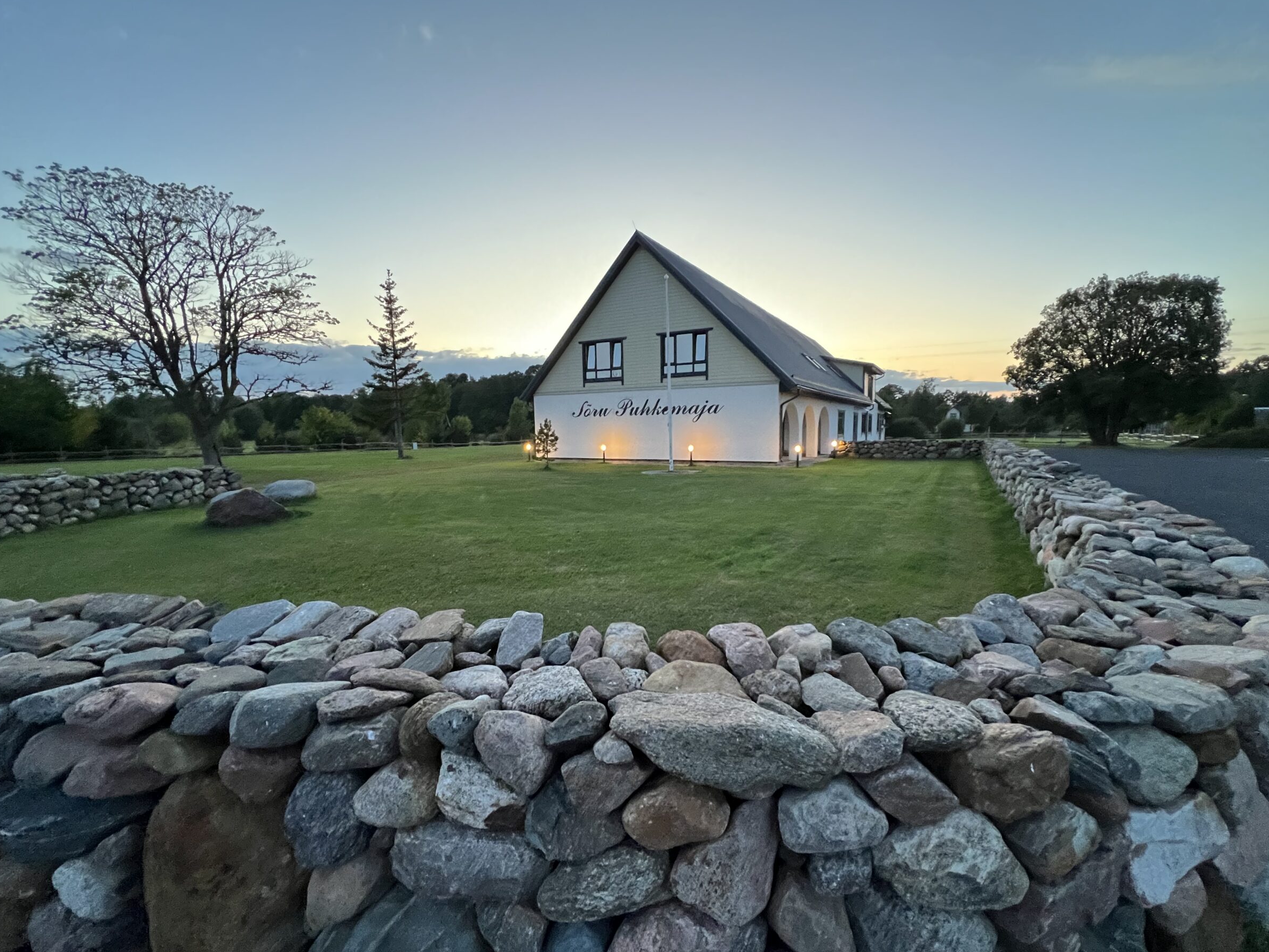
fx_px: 513
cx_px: 652
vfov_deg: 85.6
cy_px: 498
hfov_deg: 102.0
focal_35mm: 14
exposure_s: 1/60
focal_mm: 1.57
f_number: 1.8
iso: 640
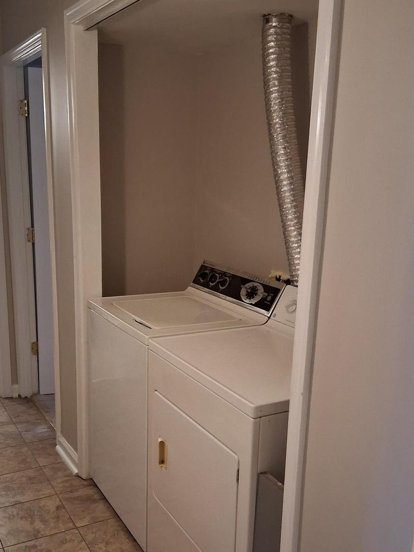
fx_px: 590
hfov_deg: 38.7
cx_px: 191
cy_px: 331
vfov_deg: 49.8
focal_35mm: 37
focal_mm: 3.98
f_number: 1.8
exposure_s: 1/50
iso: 640
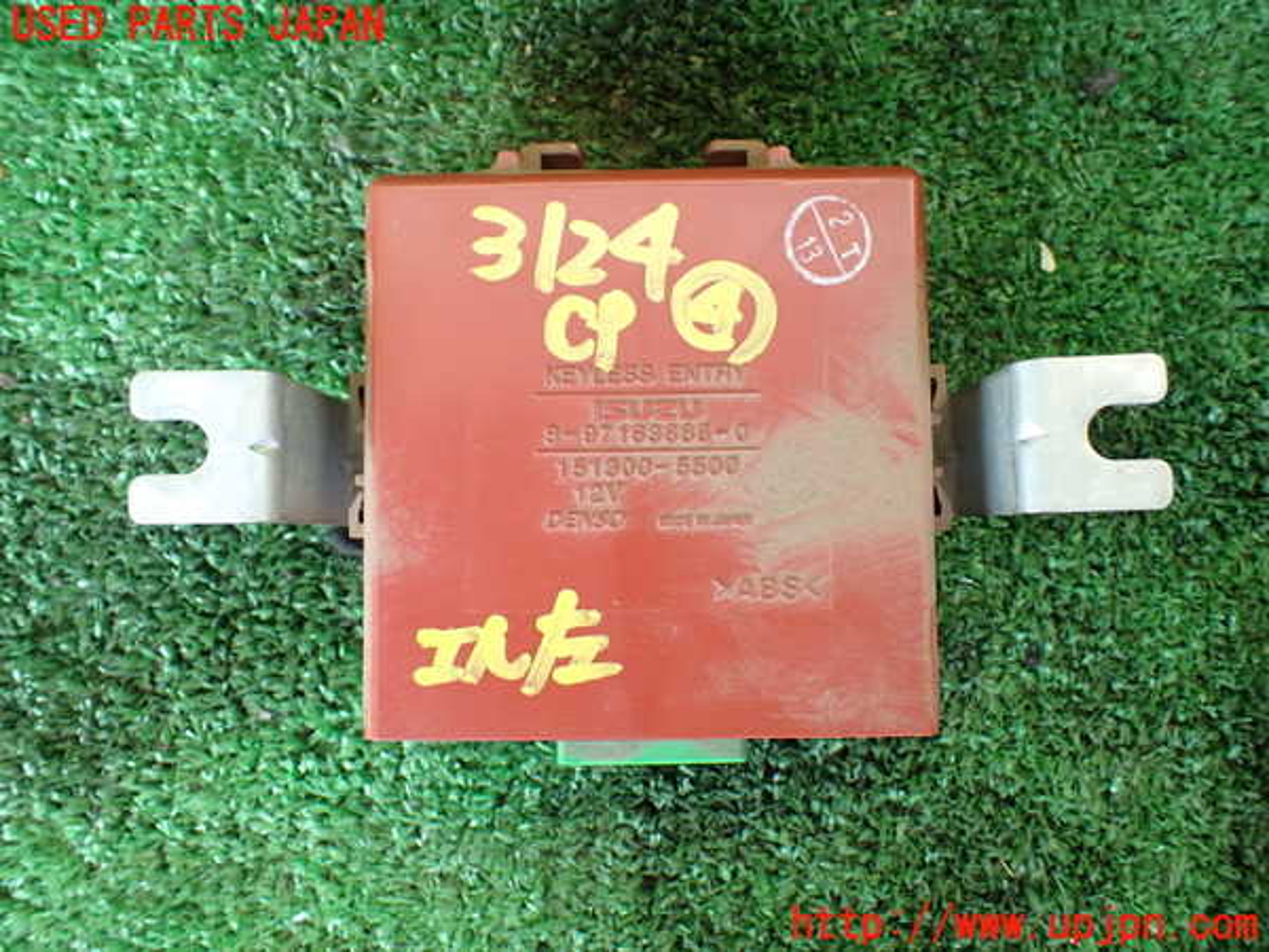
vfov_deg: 46.8
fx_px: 1100
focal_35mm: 30
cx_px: 634
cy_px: 476
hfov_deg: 60.0
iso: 320
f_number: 2.3
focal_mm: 5.4
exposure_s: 1/125
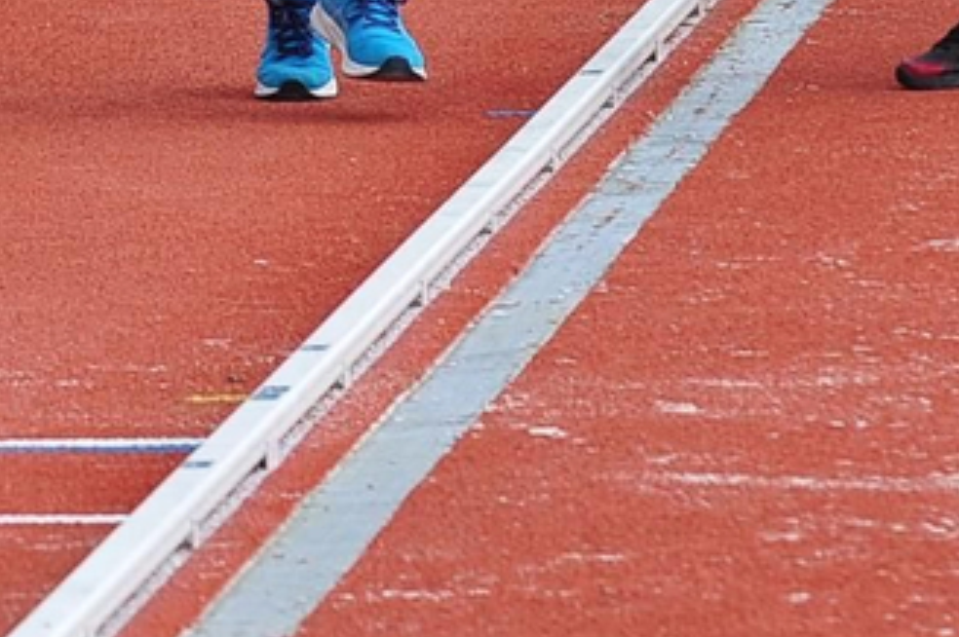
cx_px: 257
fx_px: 14291
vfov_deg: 2.5
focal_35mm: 537
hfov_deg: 3.8
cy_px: -621
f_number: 7.1
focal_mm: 110
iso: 320
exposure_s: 1/640
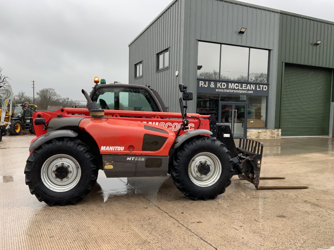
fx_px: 280
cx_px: 167
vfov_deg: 48.2
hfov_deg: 61.7
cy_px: 125
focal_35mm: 29
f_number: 1.8
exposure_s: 1/194
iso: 16
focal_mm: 3
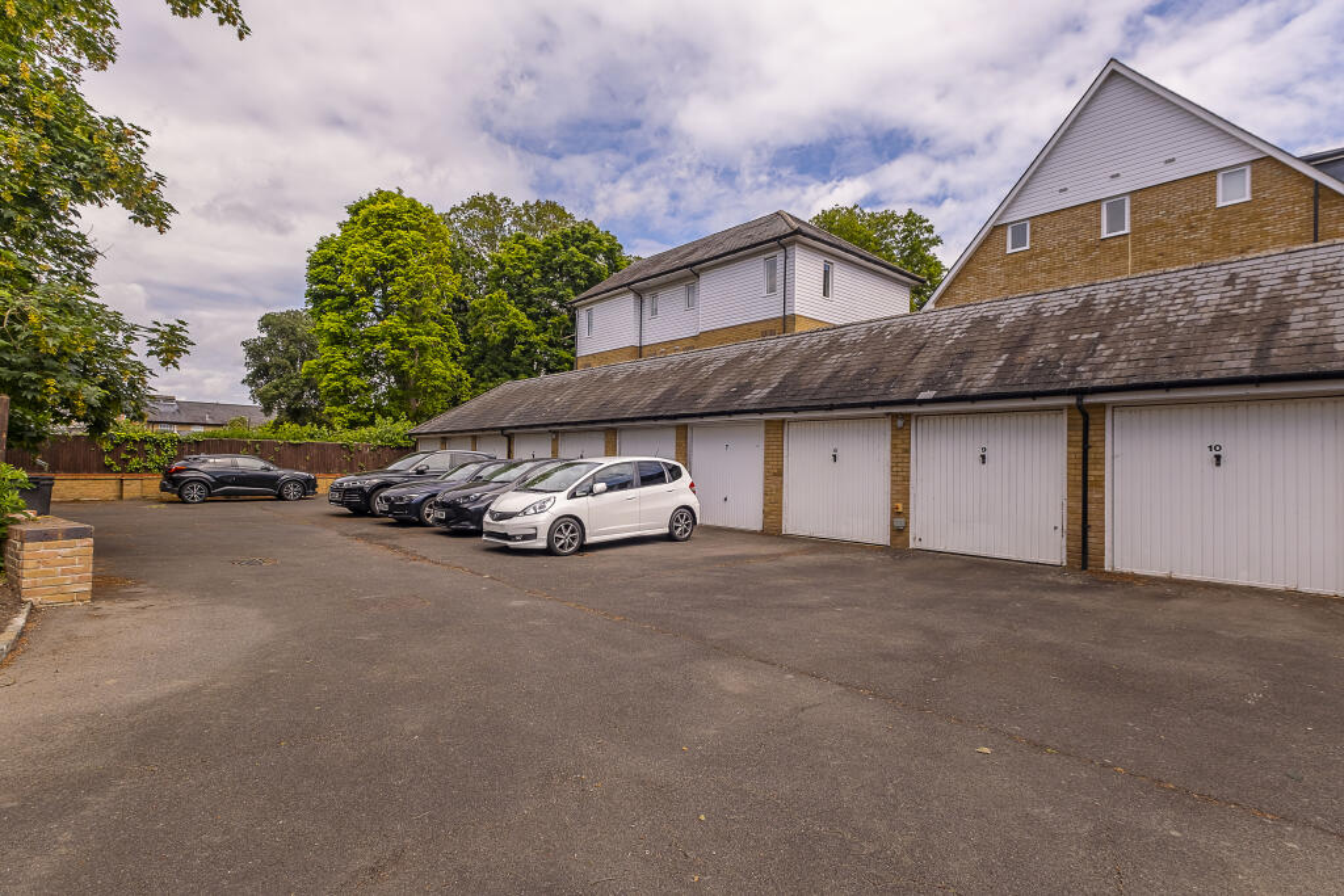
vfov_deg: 70.5
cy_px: 448
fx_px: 635
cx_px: 672
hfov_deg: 93.3
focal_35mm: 17
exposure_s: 1/640
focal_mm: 11
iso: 320
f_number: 7.1
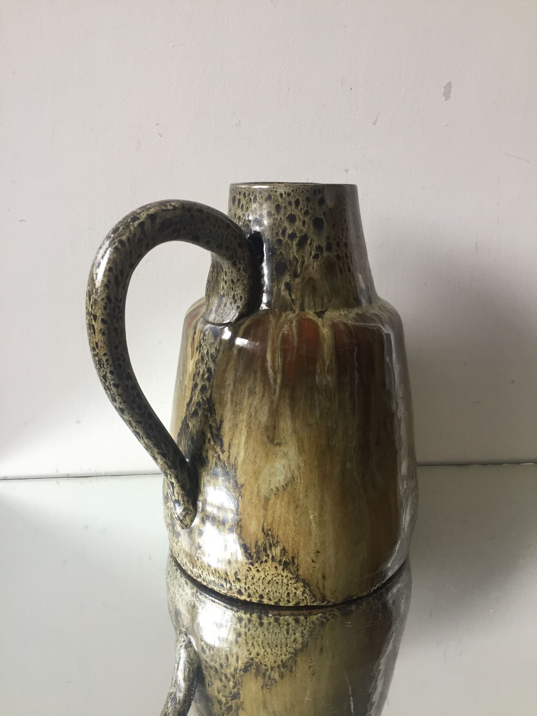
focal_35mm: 29
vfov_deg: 61.7
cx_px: 268
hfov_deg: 48.2
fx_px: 600
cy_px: 358
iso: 64
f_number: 2.2
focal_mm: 4.15
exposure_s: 1/33
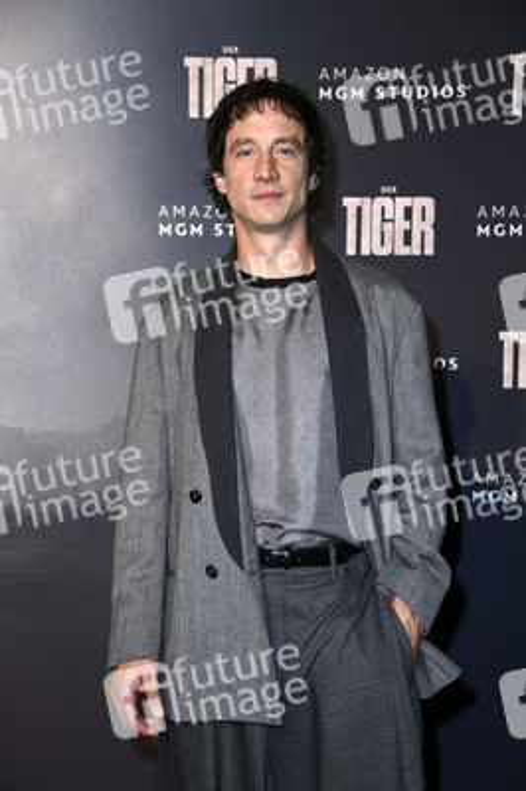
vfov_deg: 24.8
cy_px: 396
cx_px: 263
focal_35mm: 82
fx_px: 1800
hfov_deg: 16.6
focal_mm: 82
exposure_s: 1/200
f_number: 5.6
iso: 640
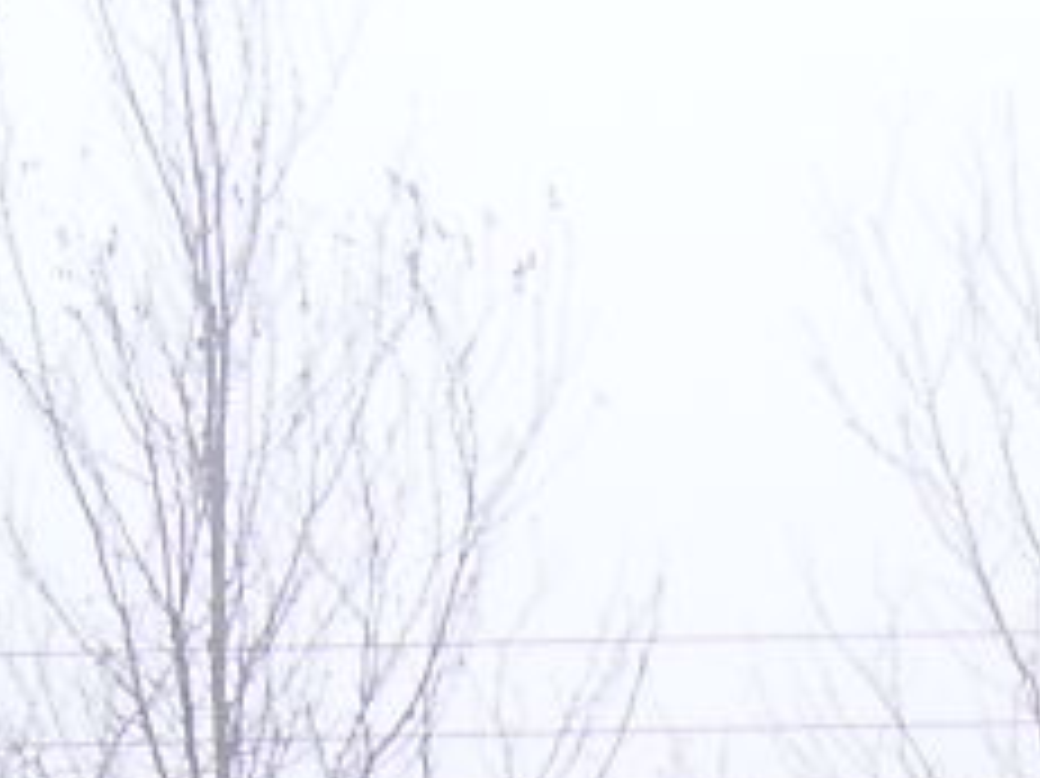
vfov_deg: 7.7
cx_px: 945
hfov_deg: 11.1
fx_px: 5315
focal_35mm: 177
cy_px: 1970
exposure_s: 1/60
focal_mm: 5.6
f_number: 2.7
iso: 80
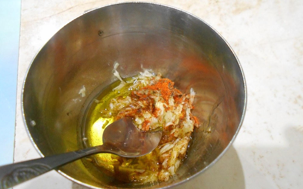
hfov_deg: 66.5
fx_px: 231
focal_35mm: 28
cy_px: 98
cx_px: 152
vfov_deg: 44.5
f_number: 3.2
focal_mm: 4.6
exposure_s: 1/8
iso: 720
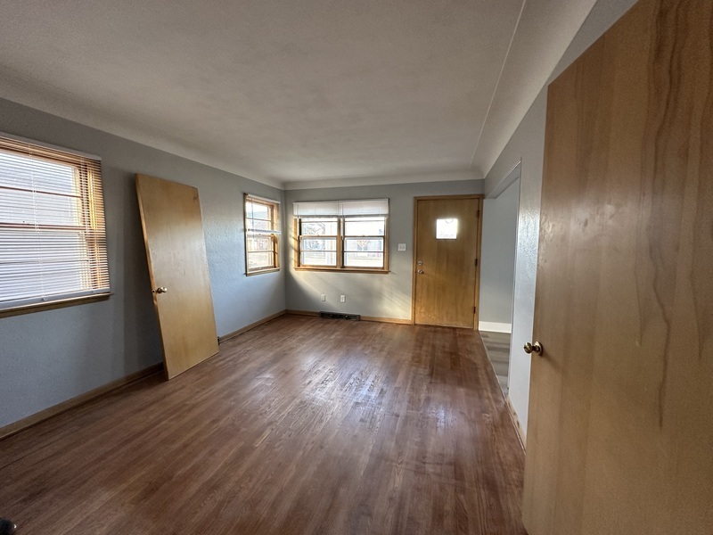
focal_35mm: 14
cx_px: 356
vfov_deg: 85.7
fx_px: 288
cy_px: 268
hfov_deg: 102.1
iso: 250
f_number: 2.2
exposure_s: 1/99
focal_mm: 2.22
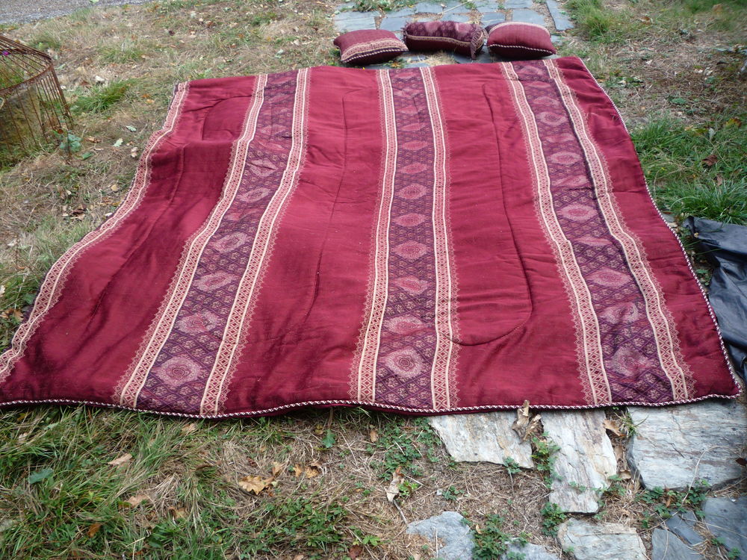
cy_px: 280
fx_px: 647
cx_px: 374
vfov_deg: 46.8
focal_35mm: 30
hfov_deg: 60.0
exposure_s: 1/100
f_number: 3.3
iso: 100
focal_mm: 5.2
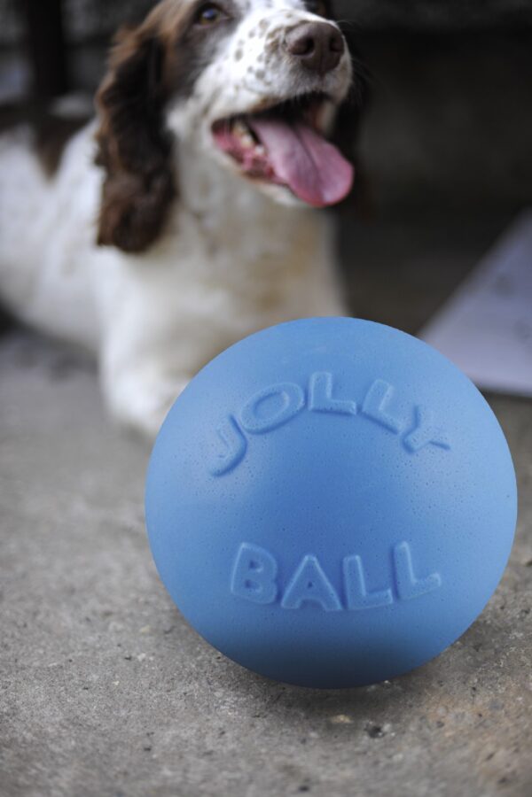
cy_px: 398
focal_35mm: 50
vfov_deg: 39.6
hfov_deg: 27.0
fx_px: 1108
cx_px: 266
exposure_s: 1/2000
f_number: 1.4
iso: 400
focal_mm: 50
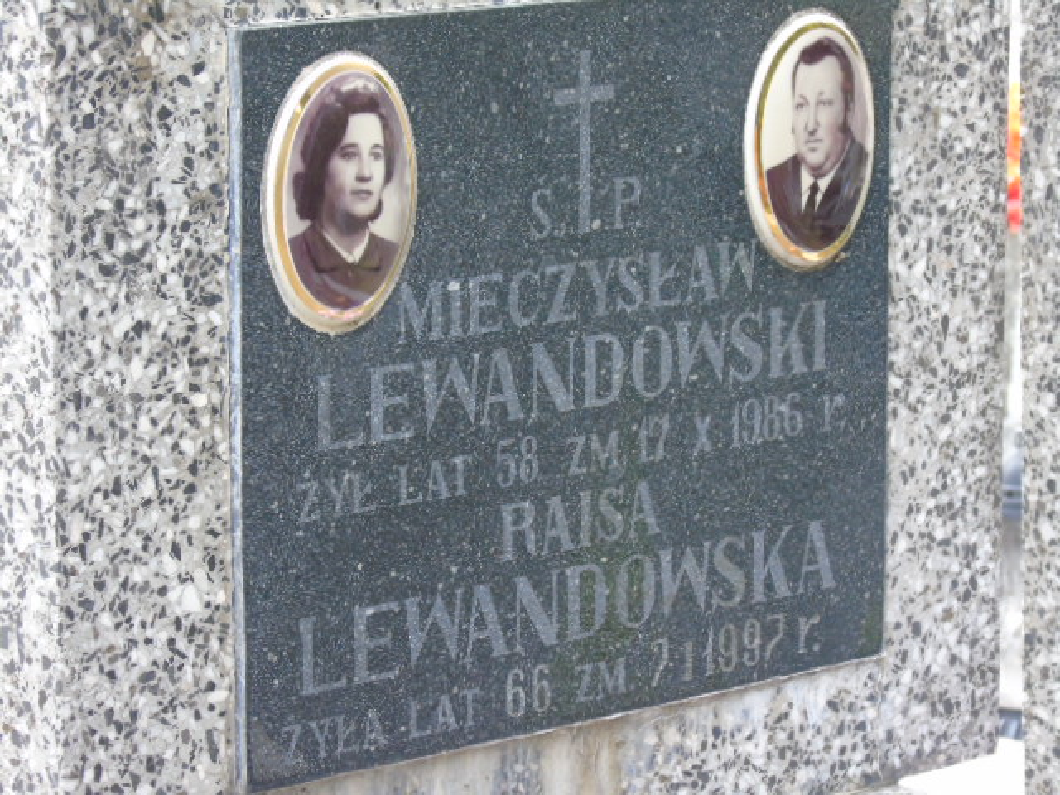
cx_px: 530
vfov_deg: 9.2
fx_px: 4961
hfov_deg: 12.2
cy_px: 398
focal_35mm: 162
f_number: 4.9
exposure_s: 1/80
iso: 400
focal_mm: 29
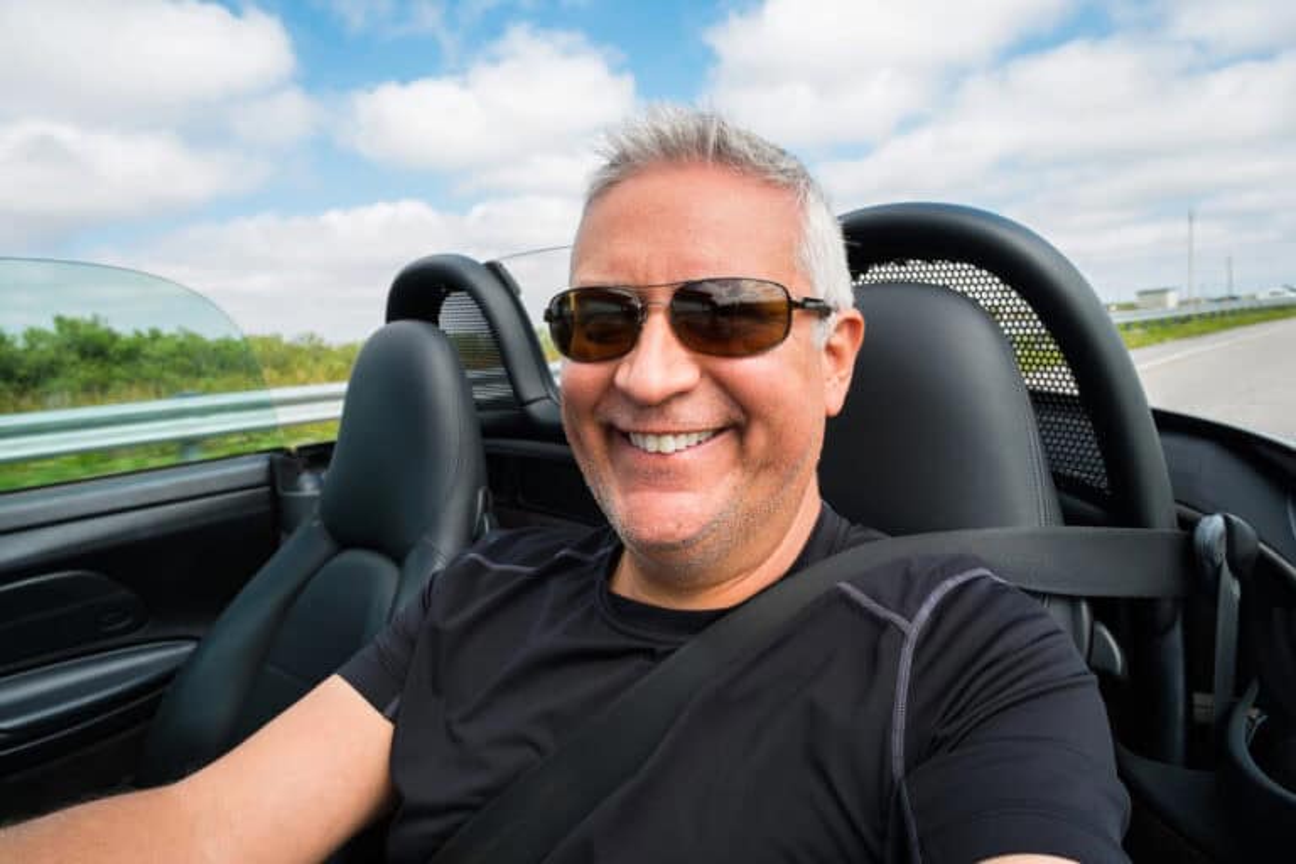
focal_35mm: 21
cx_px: 648
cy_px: 432
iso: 200
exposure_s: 1/300
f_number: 5.6
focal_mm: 14
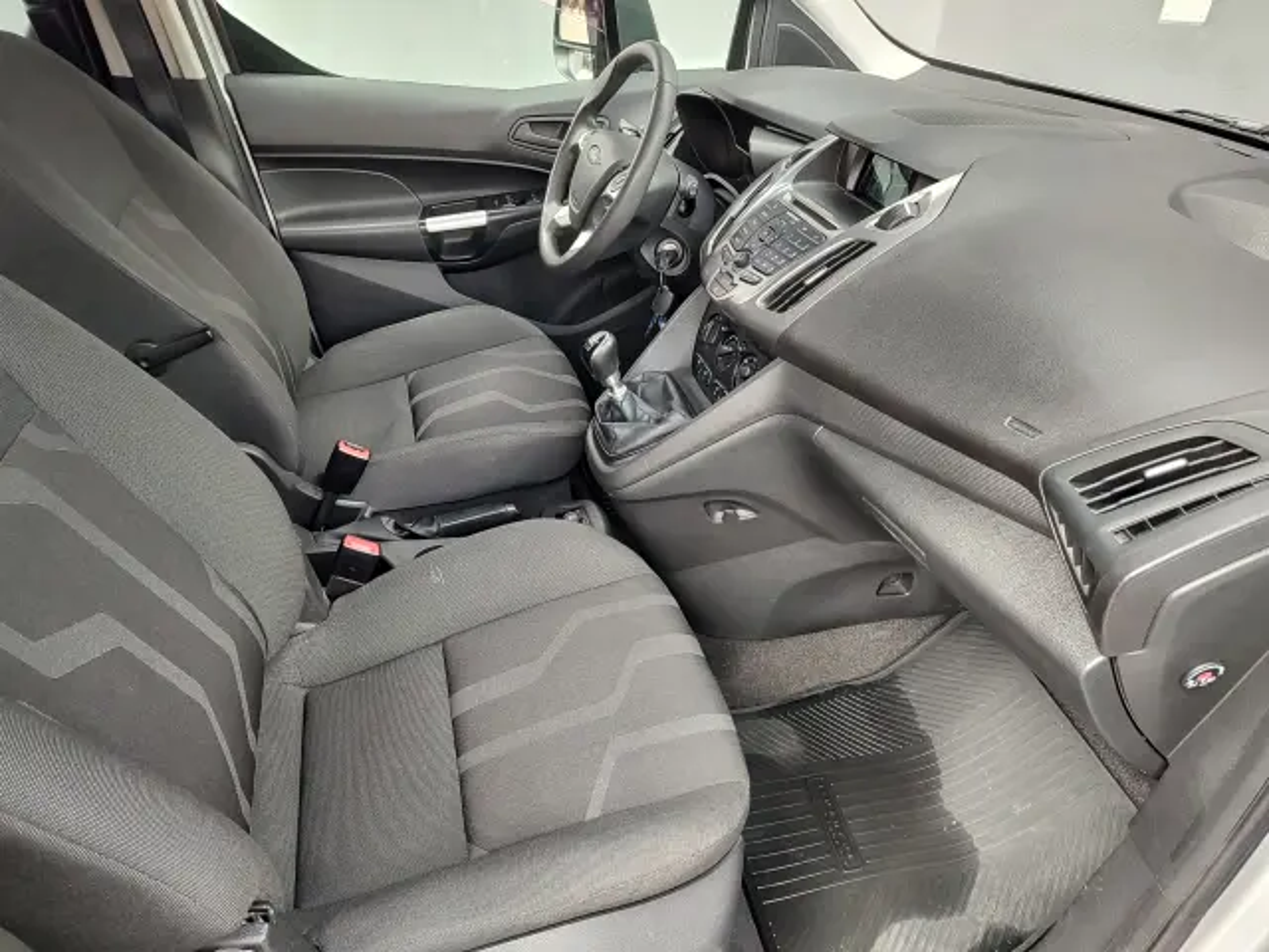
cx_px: 634
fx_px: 843
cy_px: 476
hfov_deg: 73.9
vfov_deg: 58.9
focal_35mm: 23
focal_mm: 5.56
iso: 100
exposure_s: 1/182
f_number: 1.8
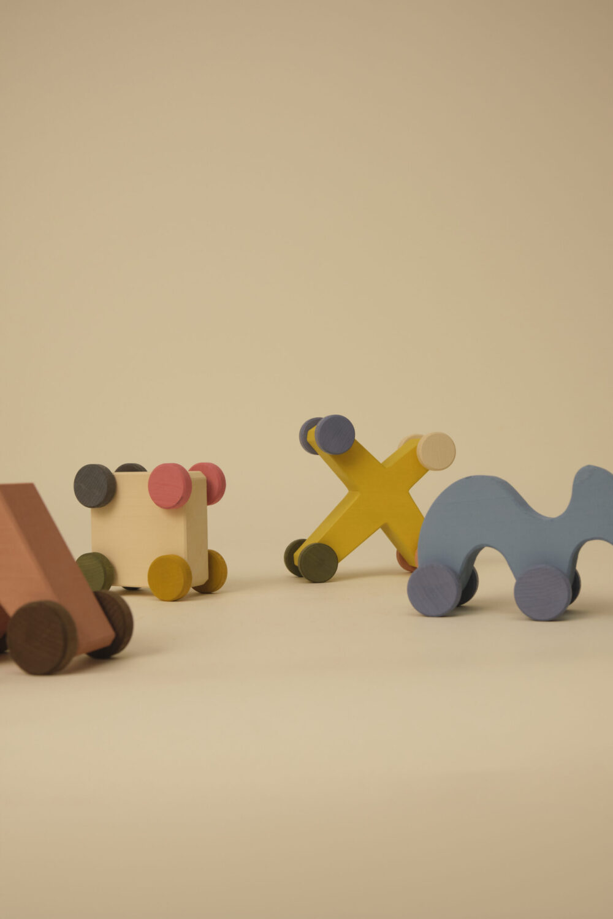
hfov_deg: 37.9
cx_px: 306
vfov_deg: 54.4
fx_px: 894
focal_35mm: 35
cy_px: 460
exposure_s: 1/250
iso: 800
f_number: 5.6
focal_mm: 23
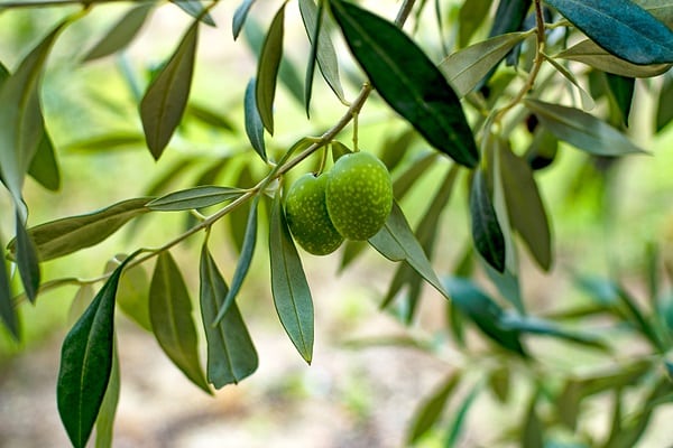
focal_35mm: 52
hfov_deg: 37.9
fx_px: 981
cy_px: 224
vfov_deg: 25.8
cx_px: 336
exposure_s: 1/180
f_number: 4
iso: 100
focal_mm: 35
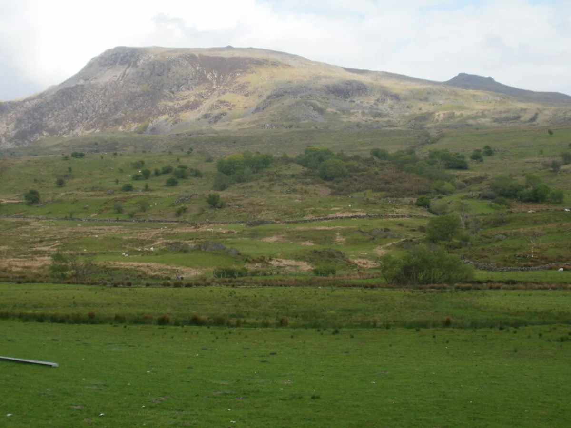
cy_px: 214
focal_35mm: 44
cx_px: 286
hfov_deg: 42.9
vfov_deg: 32.9
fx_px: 726
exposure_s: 1/400
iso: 100
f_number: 4
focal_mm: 7.7
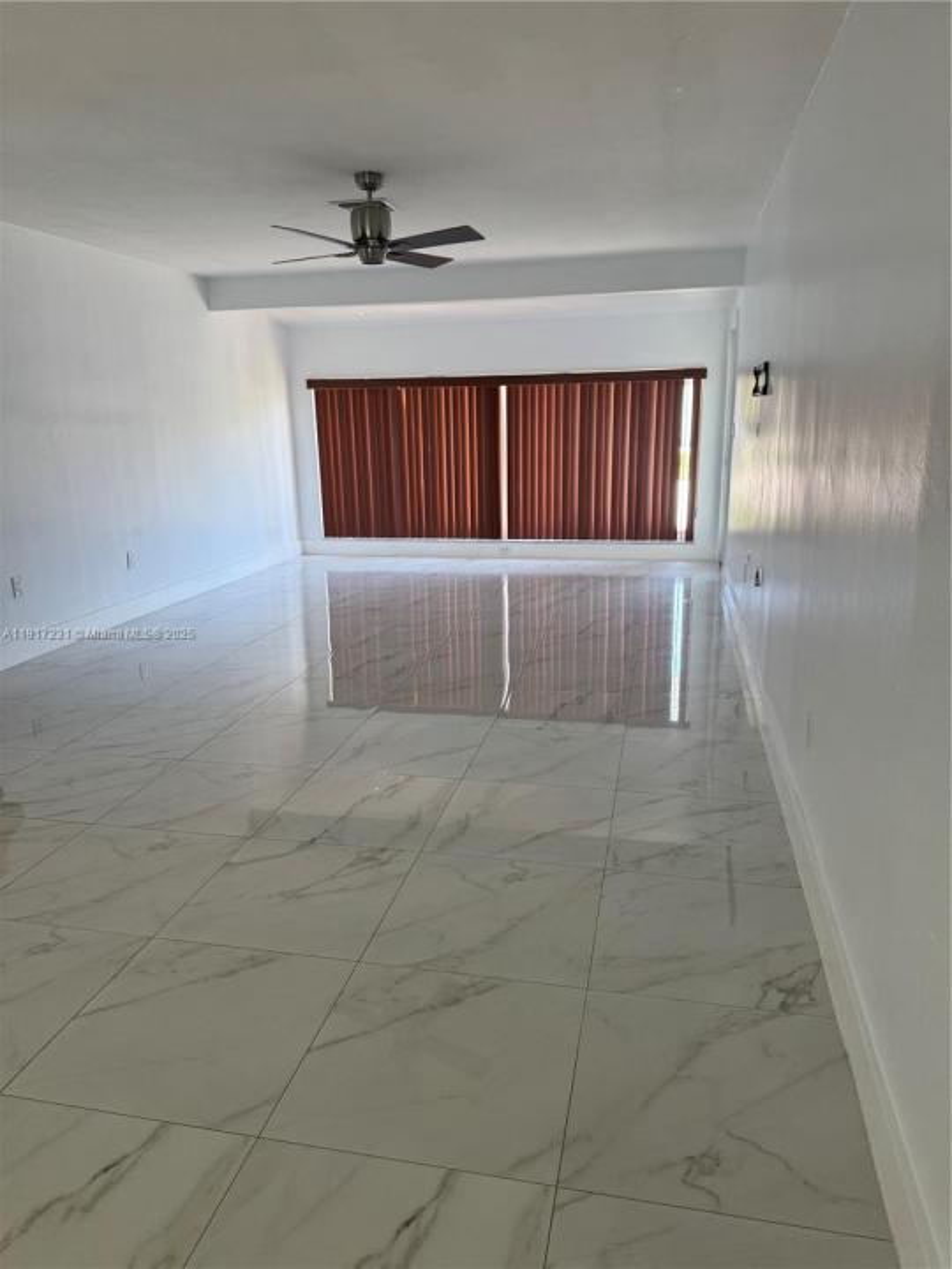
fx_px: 880
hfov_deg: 56.8
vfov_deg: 71.6
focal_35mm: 24
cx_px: 476
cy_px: 634
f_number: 1.78
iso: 160
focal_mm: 6.76
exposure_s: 1/120
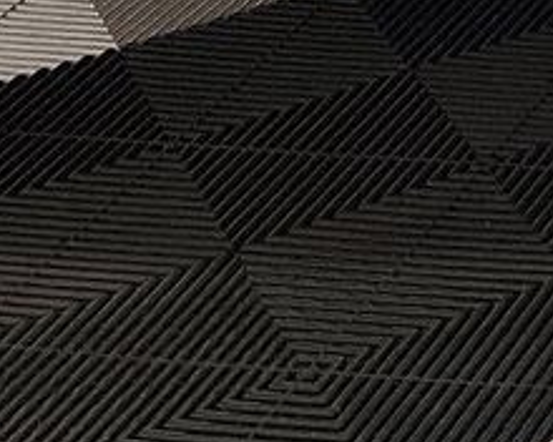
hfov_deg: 9.5
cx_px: 1518
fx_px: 2782
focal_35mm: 170
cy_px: -969
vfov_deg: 7.7
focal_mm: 6.7
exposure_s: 1/119
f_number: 1.8
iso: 61
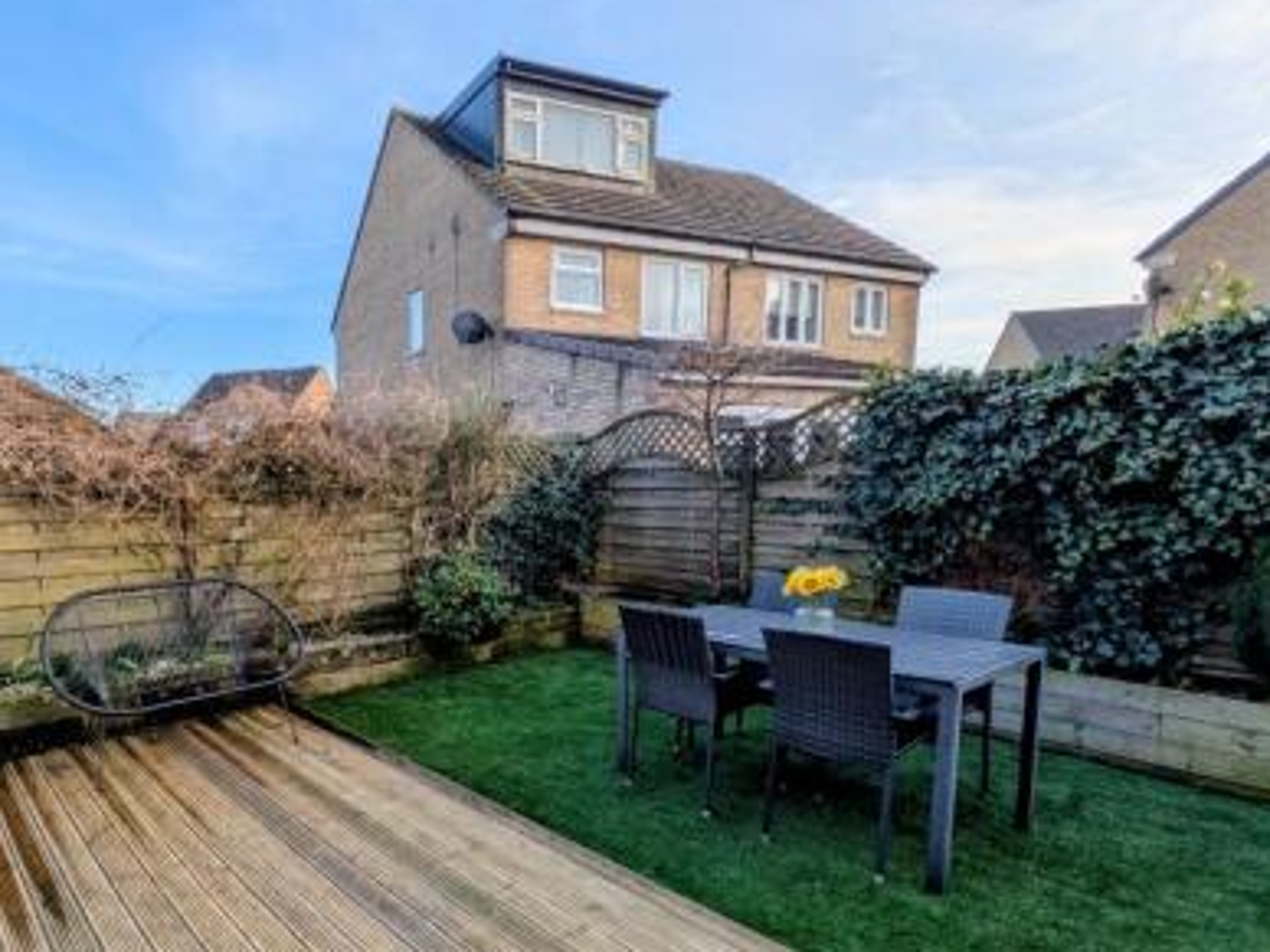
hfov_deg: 76.6
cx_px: 429
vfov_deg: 62.7
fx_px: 770
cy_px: 587
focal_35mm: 21
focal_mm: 1.83
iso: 51
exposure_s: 1/629
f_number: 2.2
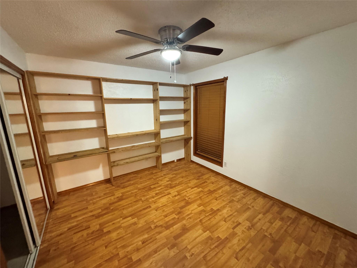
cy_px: 134
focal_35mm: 14
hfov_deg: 102.1
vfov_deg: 85.7
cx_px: 178
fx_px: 144
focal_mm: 2.22
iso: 1000
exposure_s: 1/60
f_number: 2.2
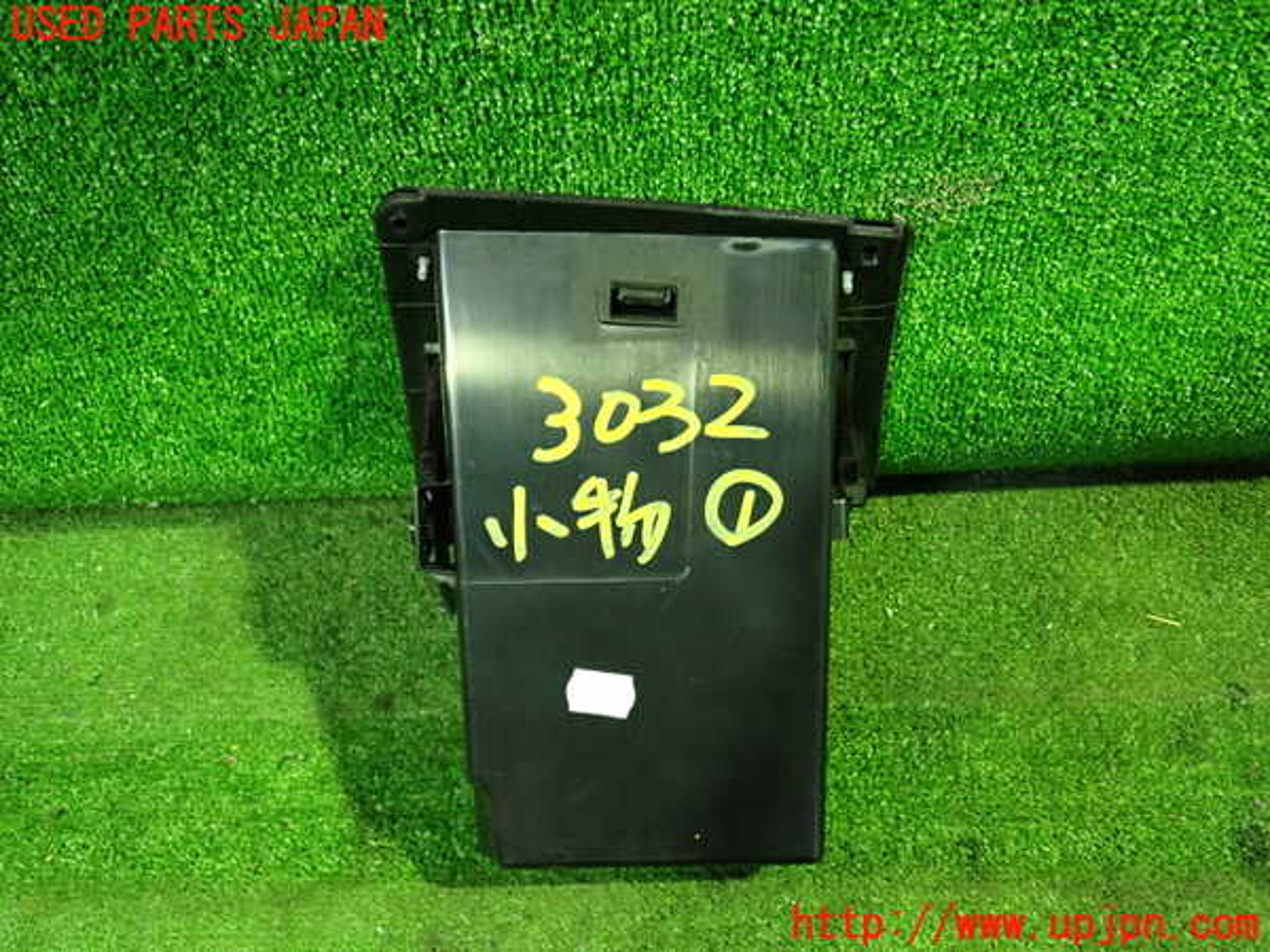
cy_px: 476
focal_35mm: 30
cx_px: 635
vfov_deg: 46.8
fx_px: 1101
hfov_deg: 60.0
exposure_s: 1/25
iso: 800
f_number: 2.3
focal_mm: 5.4
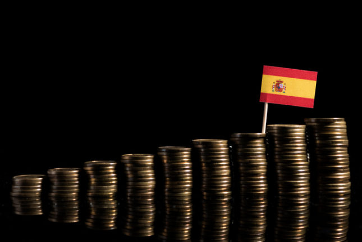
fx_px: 503
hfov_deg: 39.6
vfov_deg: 27.0
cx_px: 181
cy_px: 121
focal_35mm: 50
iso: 125
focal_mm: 18.17
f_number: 4.5
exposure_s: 1/800
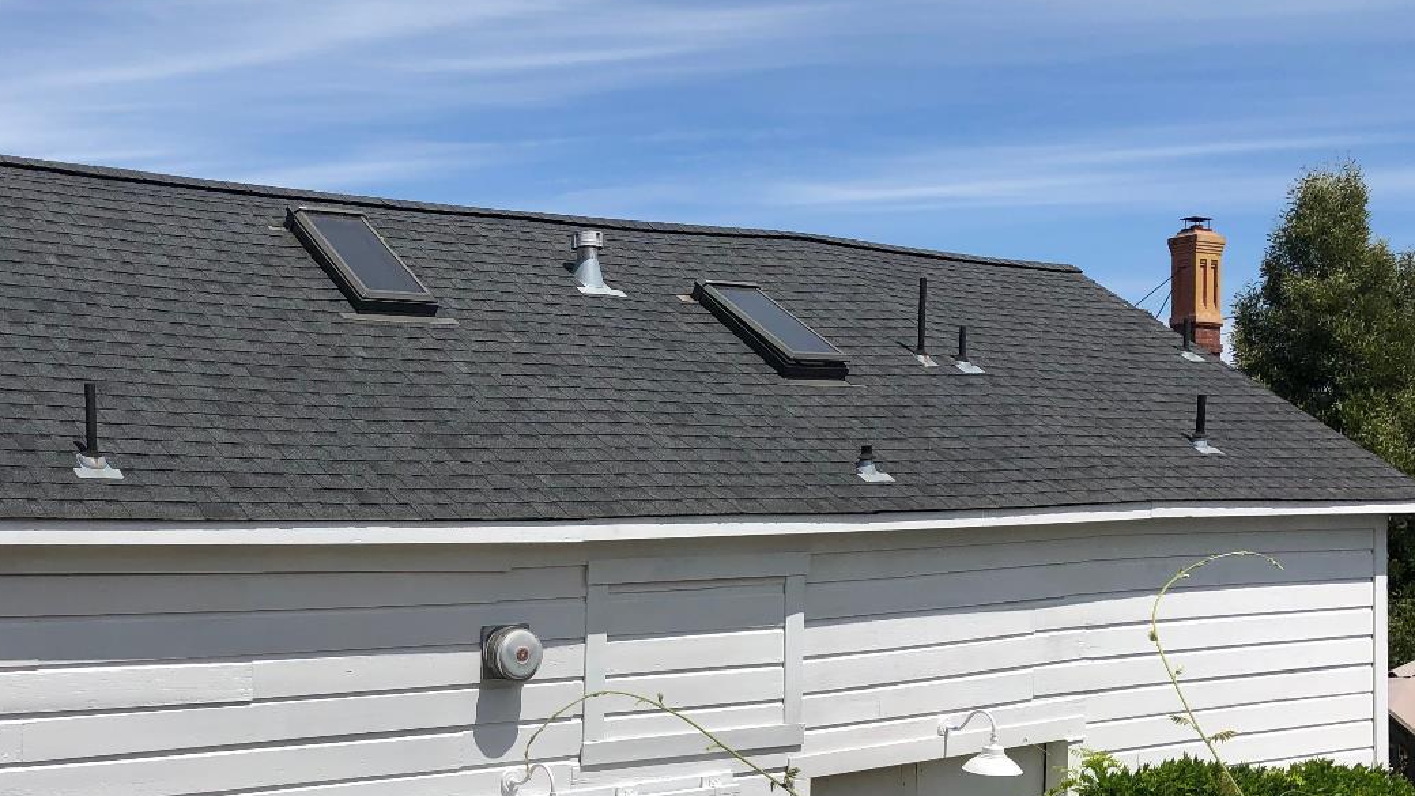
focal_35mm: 44
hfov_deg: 45.4
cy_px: 595
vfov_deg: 26.8
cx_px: 434
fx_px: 1651
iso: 25
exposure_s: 1/4425
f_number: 1.8
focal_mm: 4
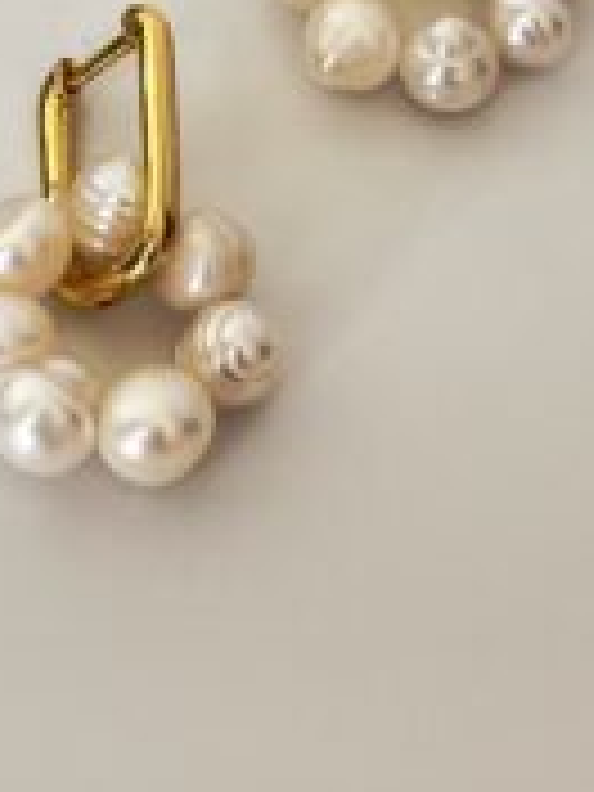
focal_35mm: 118
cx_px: 212
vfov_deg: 16.2
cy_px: -86
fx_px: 2700
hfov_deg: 12.5
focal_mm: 5.1
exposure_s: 1/121
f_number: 1.6
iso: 64
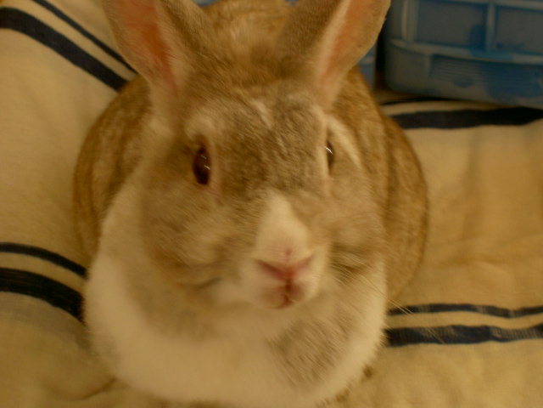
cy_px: 204
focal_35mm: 116
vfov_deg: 12.8
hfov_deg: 17.0
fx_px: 1820
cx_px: 272
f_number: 4.9
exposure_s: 1/8
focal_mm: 24
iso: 100
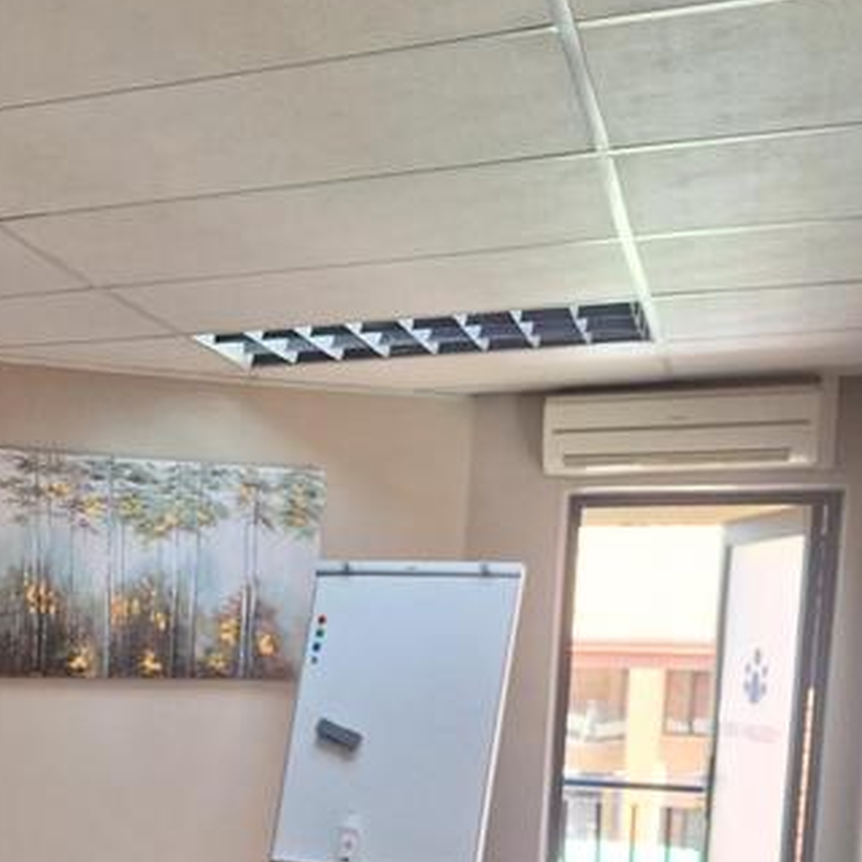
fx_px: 1437
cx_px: 24
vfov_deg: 31.8
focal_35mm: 51
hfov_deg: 31.2
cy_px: 776
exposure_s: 1/120
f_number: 1.8
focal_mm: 5.54
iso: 80
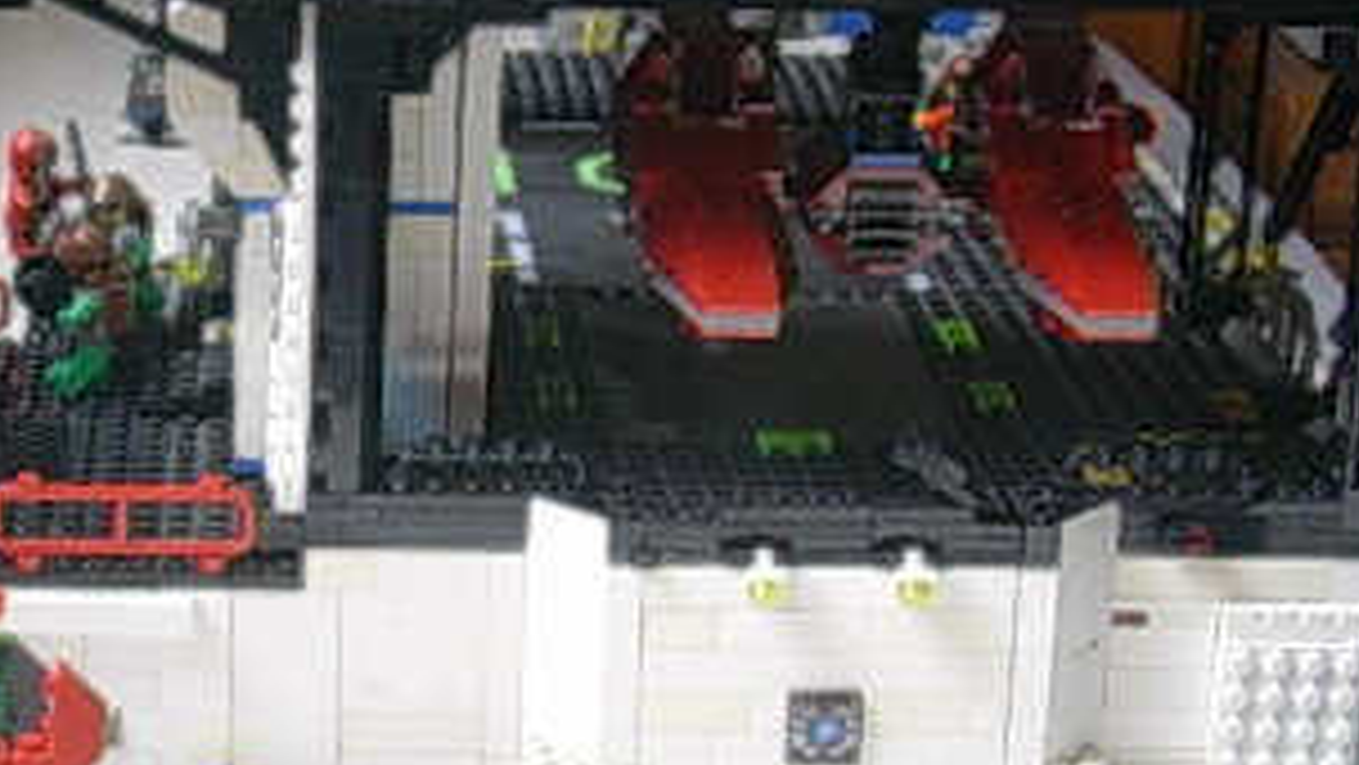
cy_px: 274
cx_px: 90
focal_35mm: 104
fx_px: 3748
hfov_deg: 20.1
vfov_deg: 11.6
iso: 70
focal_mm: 6.7
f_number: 2.9
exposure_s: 1/40.3
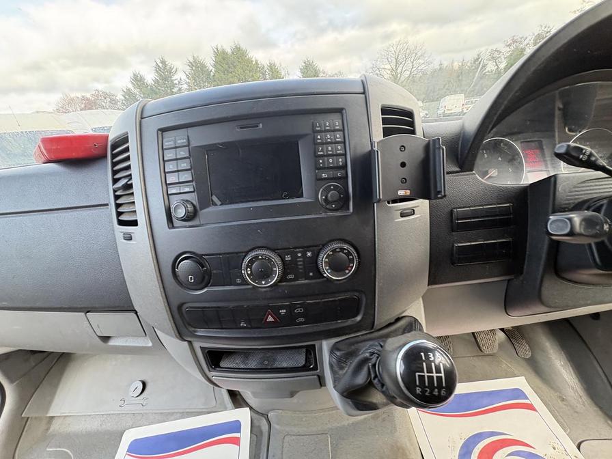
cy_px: 230
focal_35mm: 14
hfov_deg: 102.1
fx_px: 248
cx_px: 306
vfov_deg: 85.7
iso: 200
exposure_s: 1/81
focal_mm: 2.22
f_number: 2.2
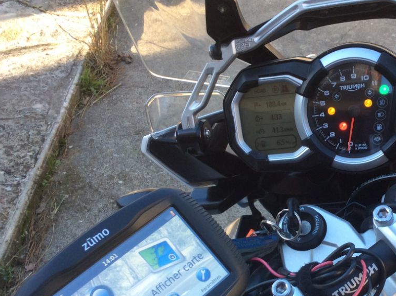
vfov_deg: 26.7
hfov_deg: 34.6
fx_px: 617
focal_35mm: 54
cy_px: 215
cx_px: 311
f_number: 2.4
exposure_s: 1/100
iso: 32
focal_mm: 3.3
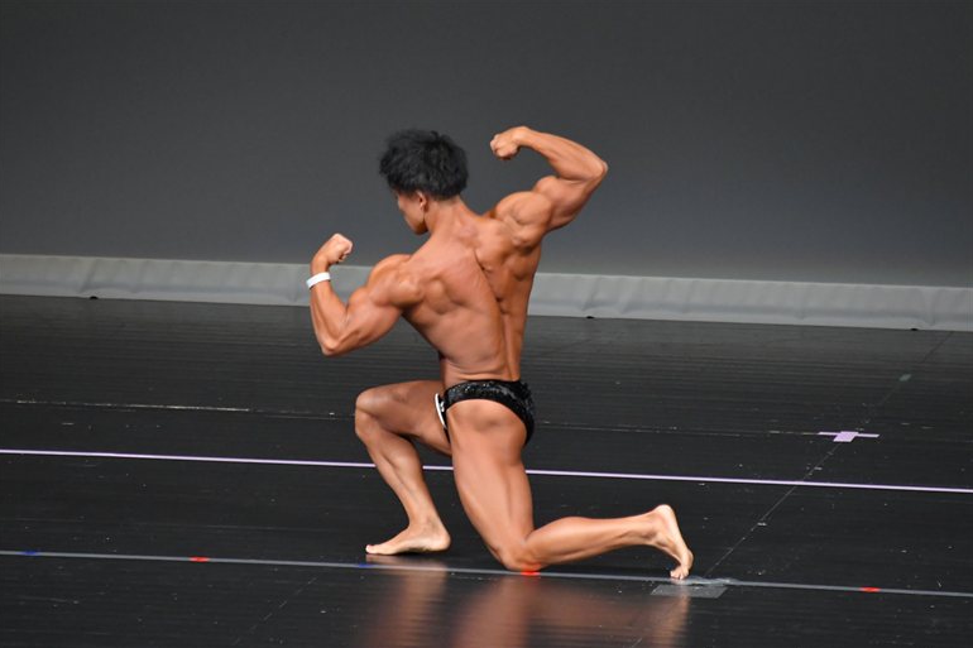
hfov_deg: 4.6
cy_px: 325
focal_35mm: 453
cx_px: 485
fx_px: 12240
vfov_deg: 3.0
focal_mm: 300
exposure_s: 1/400
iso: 4000
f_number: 5.6
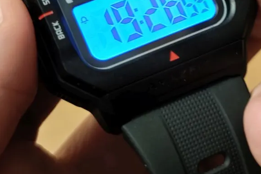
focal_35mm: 52
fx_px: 377
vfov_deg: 24.3
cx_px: 129
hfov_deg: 38.2
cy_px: -17
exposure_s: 1/17
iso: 268
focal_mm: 6.72
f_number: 1.69
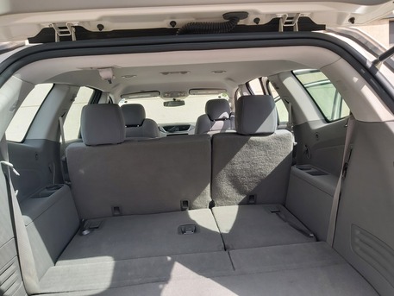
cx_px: 197
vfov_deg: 53.1
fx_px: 296
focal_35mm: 26
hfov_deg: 67.3
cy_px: 148
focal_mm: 3.92
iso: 64
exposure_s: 1/795
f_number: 1.7
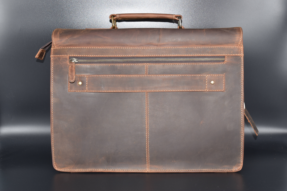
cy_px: 96
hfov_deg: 43.6
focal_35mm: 45
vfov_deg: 29.9
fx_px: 359
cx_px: 144
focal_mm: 30
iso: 110
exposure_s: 1/60
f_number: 8
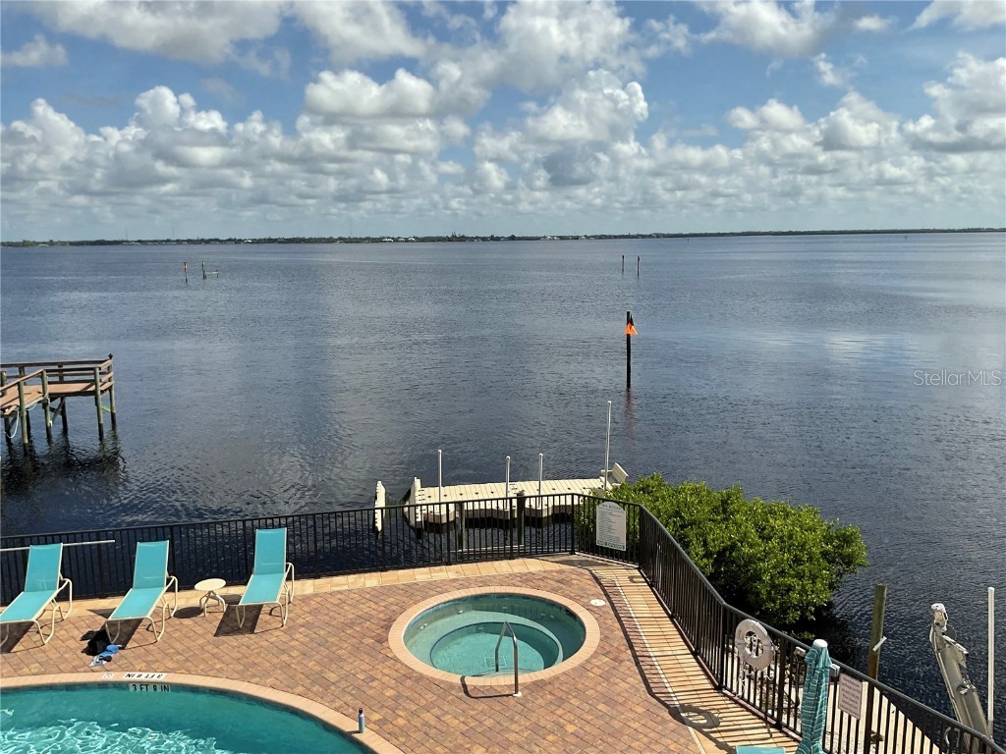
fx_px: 843
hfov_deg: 61.7
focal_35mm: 29
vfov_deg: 48.2
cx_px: 503
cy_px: 377
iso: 16
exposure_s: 1/3125
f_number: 1.8
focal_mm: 3
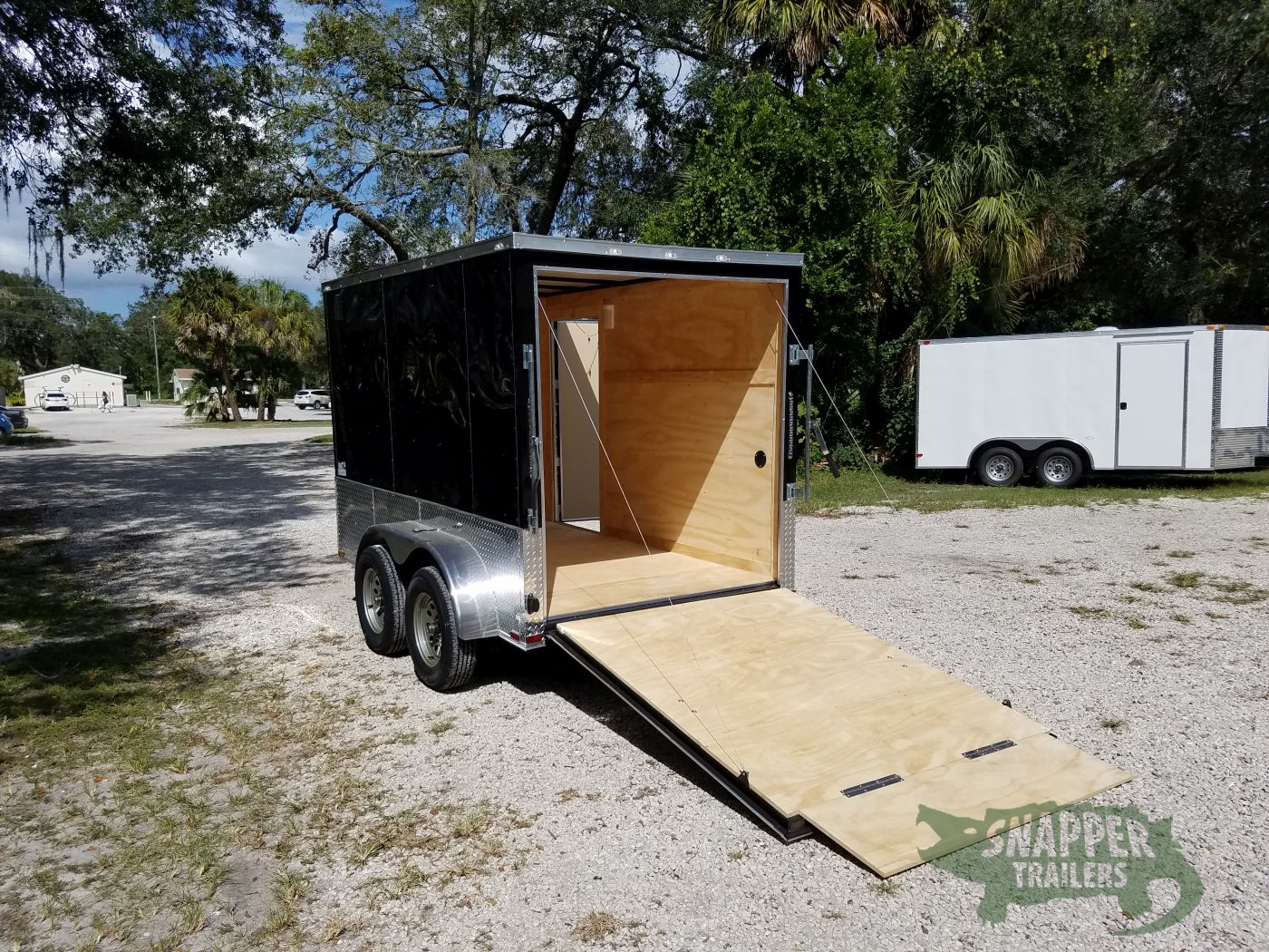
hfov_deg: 67.3
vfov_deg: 53.1
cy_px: 476
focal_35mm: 26
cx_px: 634
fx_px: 953
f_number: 1.7
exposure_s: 1/5568
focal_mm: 4.2
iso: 50
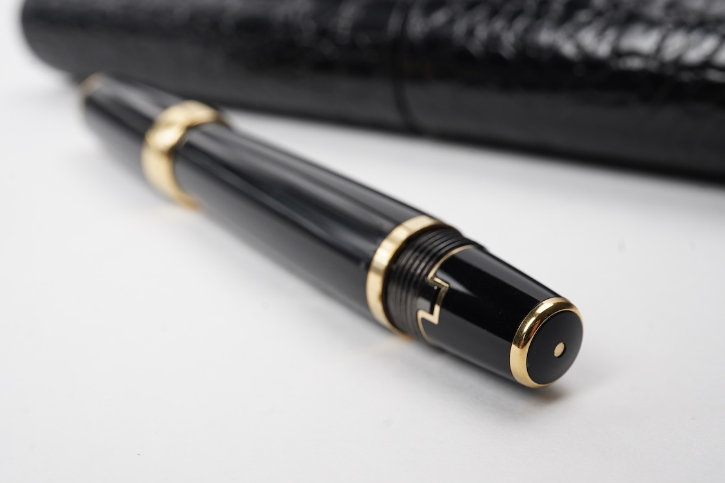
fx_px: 906
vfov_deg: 29.9
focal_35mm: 45
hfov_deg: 43.6
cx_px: 362
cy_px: 242
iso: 400
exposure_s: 1/100
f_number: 18
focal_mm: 30
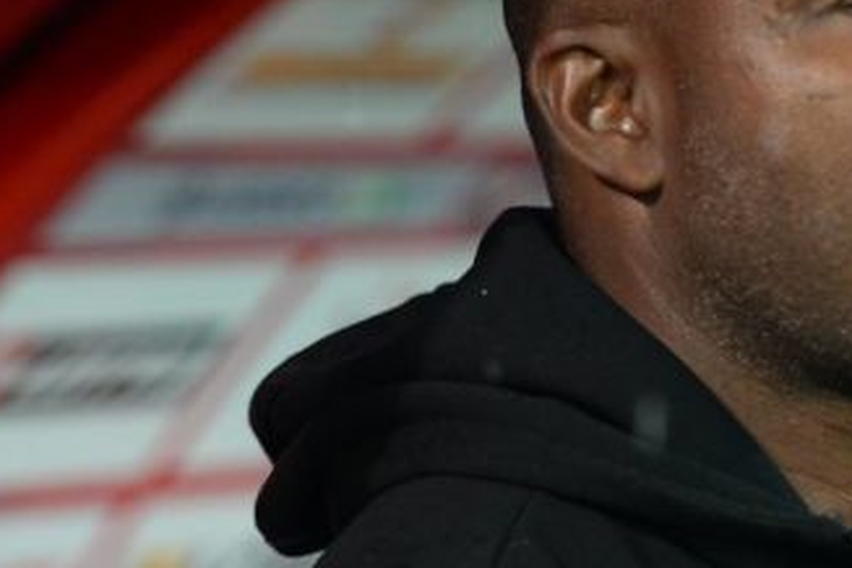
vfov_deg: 3.4
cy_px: 79
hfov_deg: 5.1
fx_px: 9632
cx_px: 925
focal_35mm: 407
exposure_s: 1/500
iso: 2000
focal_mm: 130
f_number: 2.8
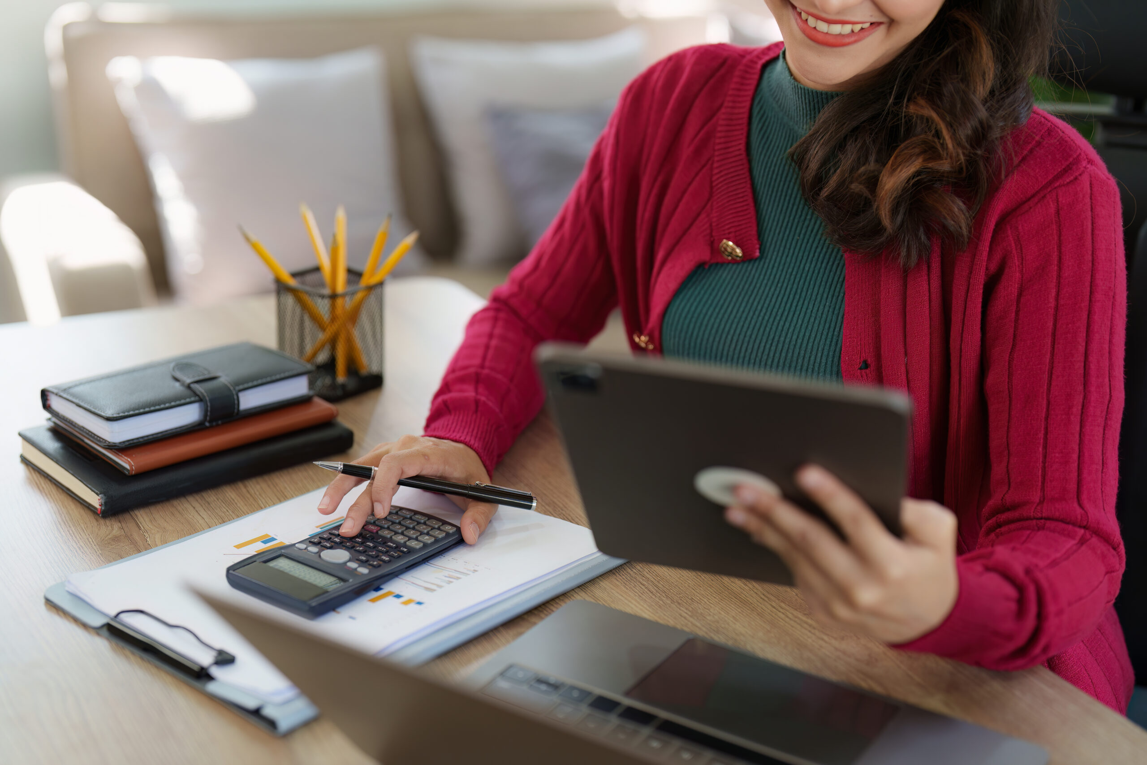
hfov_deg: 39.6
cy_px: 382
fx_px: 1593
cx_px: 574
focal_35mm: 50
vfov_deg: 27.0
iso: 250
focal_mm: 50
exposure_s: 1/160
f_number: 2
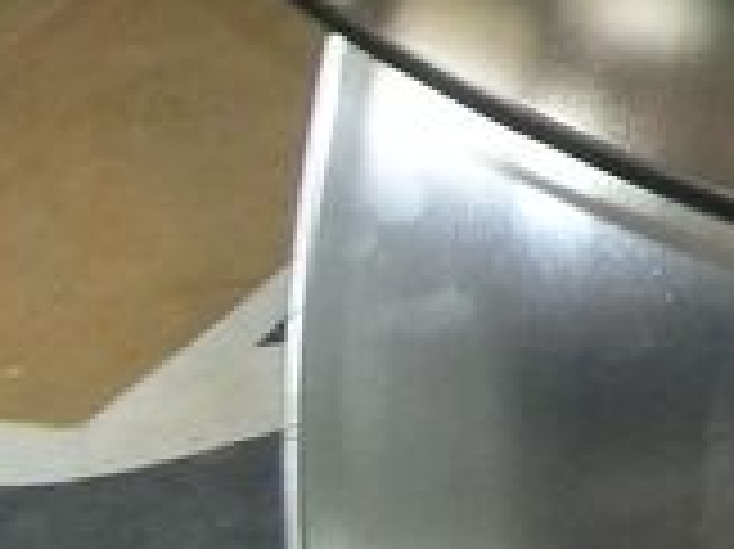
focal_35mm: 221
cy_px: -702
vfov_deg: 6.4
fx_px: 4683
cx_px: 2125
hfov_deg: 7.9
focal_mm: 6.5
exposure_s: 1/30
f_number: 3.1
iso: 160
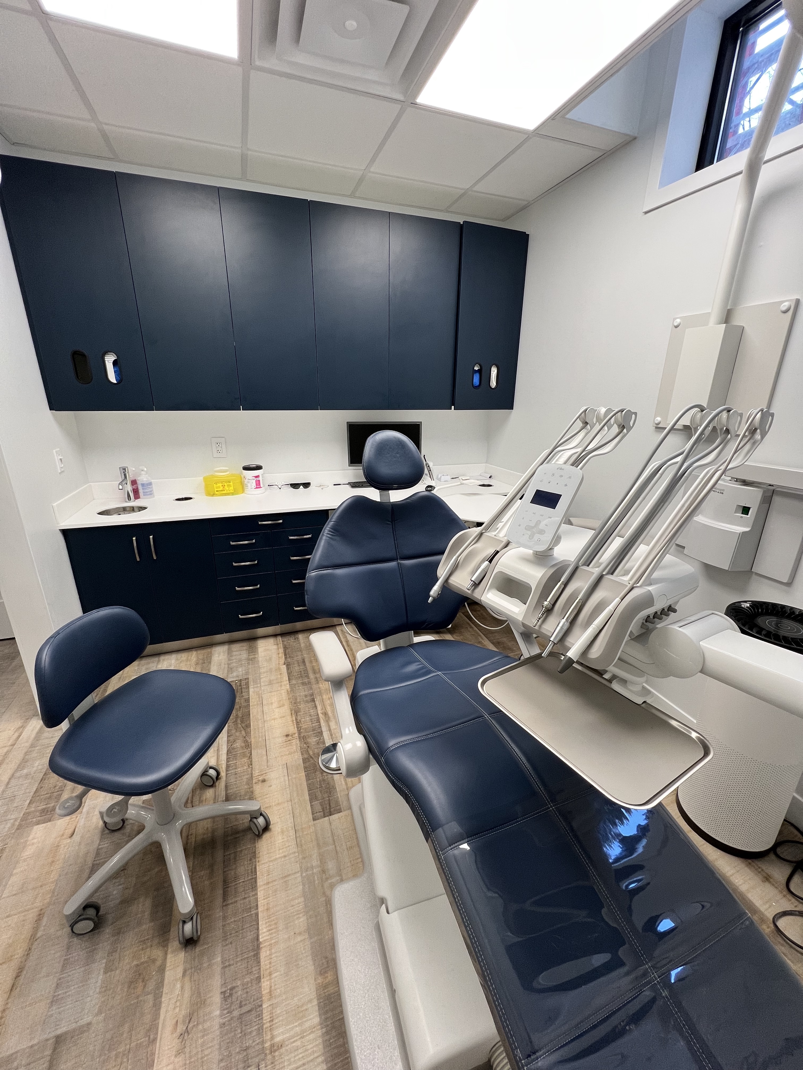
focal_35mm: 13
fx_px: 402
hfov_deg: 89.9
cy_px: 535
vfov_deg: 106.2
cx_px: 402
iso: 100
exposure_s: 1/120
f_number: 1.8
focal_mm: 1.57
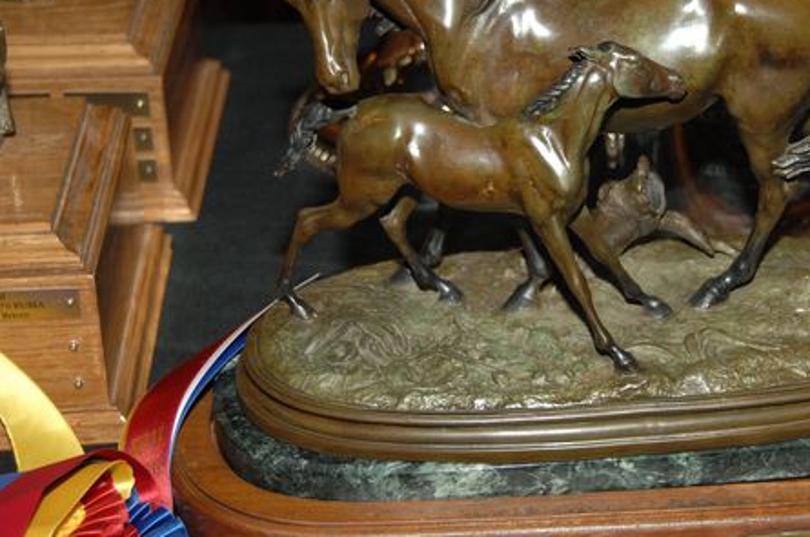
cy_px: 214
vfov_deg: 14.3
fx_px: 2134
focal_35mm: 95
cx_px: 581
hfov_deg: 21.4
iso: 400
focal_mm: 44
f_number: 4.5
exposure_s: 1/125
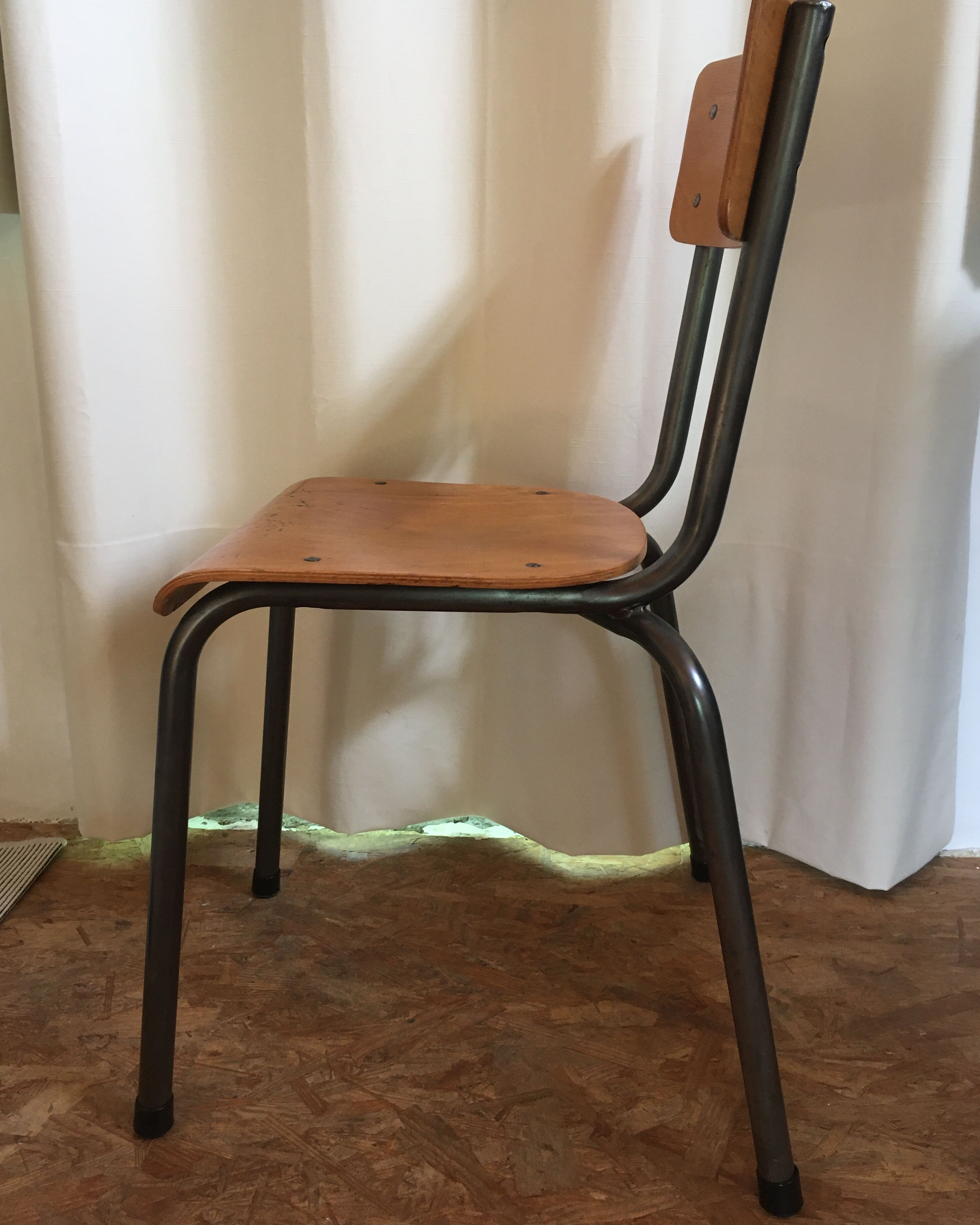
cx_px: 493
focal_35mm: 31
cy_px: 577
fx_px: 1124
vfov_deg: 57.1
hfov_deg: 47.1
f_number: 2.2
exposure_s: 1/33
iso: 125
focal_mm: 4.15
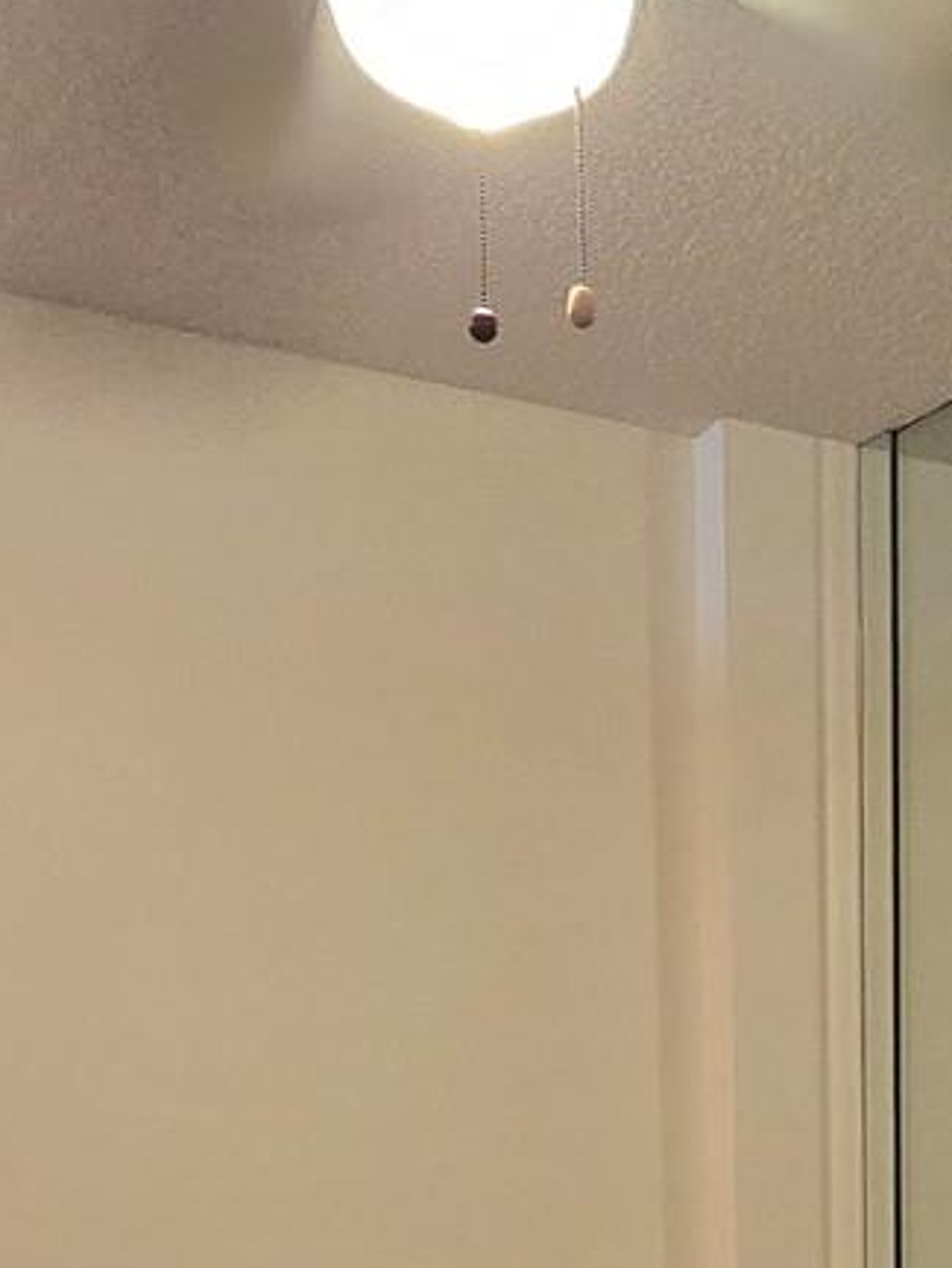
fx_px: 1759
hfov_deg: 29.5
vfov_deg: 32.8
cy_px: 1508
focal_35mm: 48
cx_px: 785
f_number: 2.2
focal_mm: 2.2
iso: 640
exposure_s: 1/60
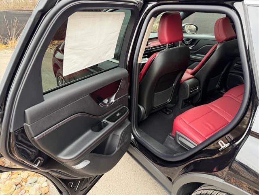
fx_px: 180
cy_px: 98
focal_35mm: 24
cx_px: 130
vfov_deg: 56.8
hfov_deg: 71.6
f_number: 1.78
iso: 125
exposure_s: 1/141
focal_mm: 6.76
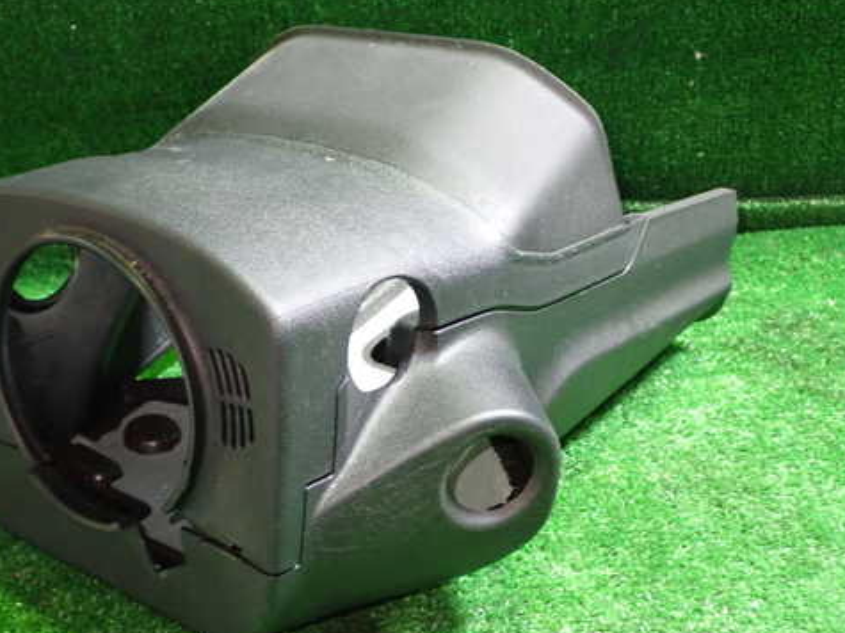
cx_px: 345
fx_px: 1171
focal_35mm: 48
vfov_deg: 30.2
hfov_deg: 39.5
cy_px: 334
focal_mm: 6.83
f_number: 2.7
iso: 800
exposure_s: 1/25
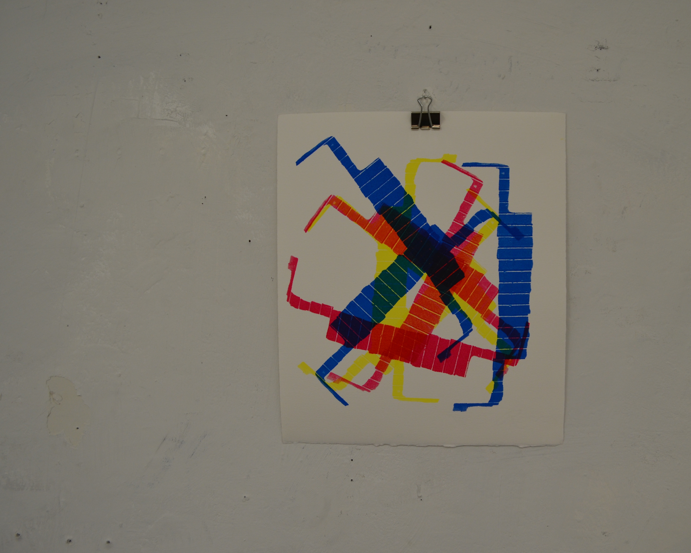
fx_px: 716
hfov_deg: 51.4
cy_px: 283
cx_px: 395
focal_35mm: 35
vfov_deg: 42.2
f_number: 5
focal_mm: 20
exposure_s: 1/100
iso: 400
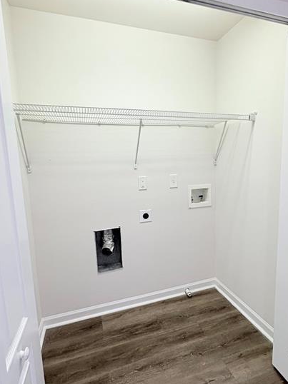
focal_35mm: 20
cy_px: 187
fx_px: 222
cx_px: 159
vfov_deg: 81.8
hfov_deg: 65.8
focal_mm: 2.22
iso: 125
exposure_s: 1/120
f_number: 2.2
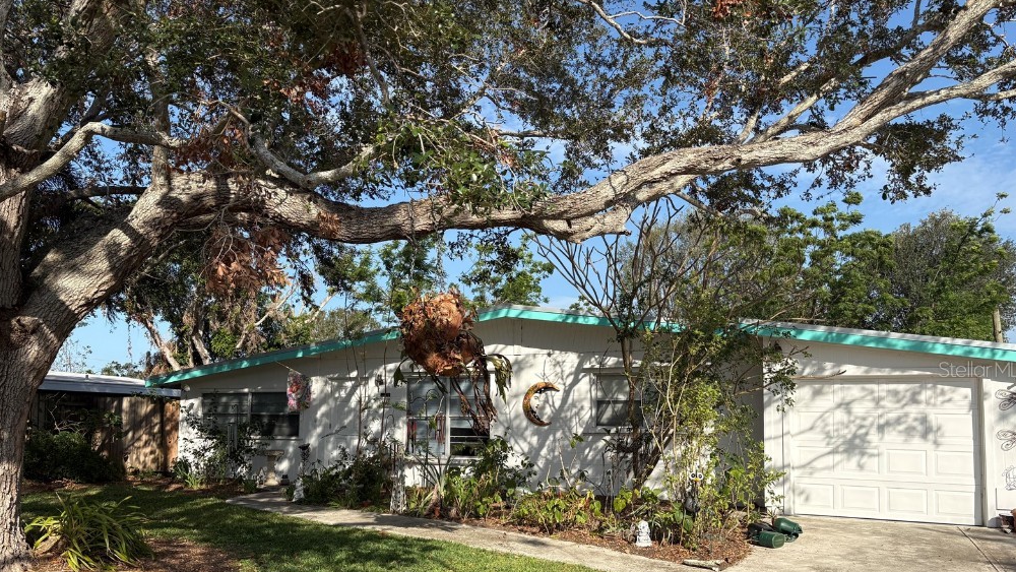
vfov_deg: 39.8
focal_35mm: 29
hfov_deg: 66.1
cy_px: 369
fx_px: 781
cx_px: 514
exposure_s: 1/2985
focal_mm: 5.96
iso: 50
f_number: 1.6
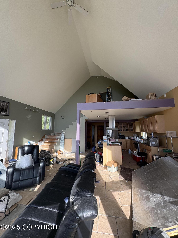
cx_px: 89
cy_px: 119
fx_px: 96
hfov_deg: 85.7
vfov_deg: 102.1
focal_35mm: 14
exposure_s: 1/290
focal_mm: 2.22
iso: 64
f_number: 2.2
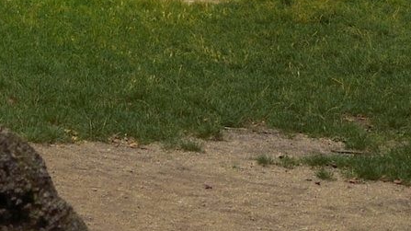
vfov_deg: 4.9
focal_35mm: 214
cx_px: -46
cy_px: -789
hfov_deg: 10.0
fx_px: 2331
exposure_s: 1/500
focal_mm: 38
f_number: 11
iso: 400
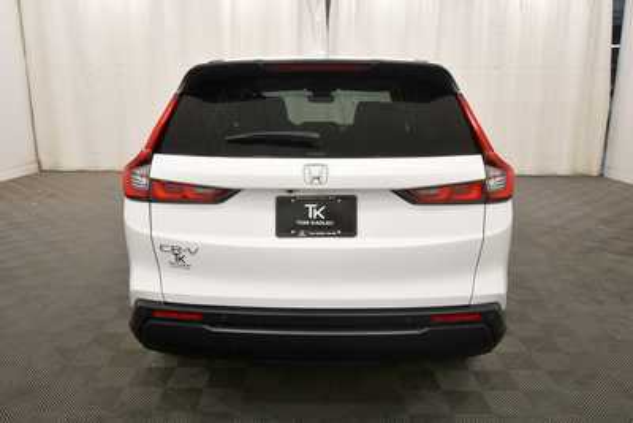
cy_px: 212
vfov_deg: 46.4
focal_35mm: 28
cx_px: 316
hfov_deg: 65.5
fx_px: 492
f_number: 5.6
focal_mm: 19
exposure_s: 1/250
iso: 800
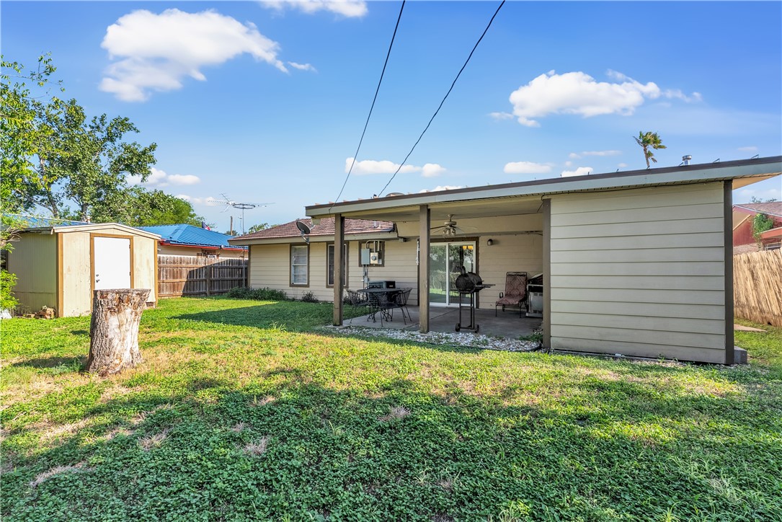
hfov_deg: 96.7
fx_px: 348
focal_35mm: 16
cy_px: 261
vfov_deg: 73.8
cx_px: 391
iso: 200
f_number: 9
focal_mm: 16
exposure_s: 1/250
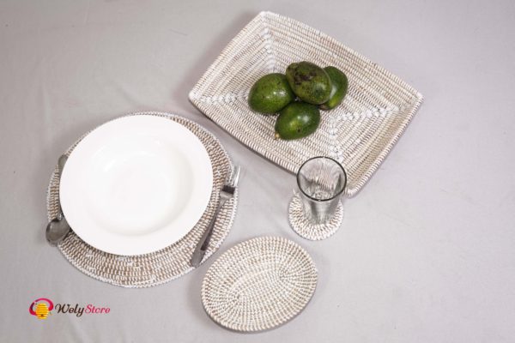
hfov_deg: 39.6
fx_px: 715
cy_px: 172
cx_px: 258
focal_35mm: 50
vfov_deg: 27.0
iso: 400
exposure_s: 1/200
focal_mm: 50
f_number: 4
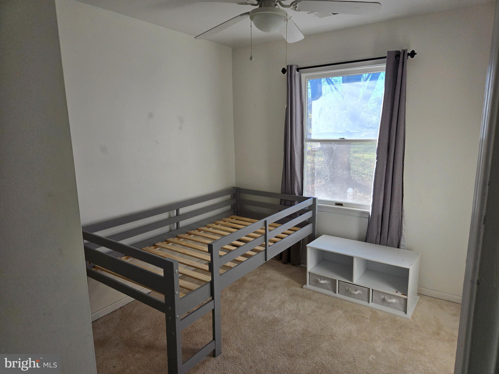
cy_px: 187
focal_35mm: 23
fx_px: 332
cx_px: 250
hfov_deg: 73.9
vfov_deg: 58.9
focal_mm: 5.4
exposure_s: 1/180
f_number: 1.8
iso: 32
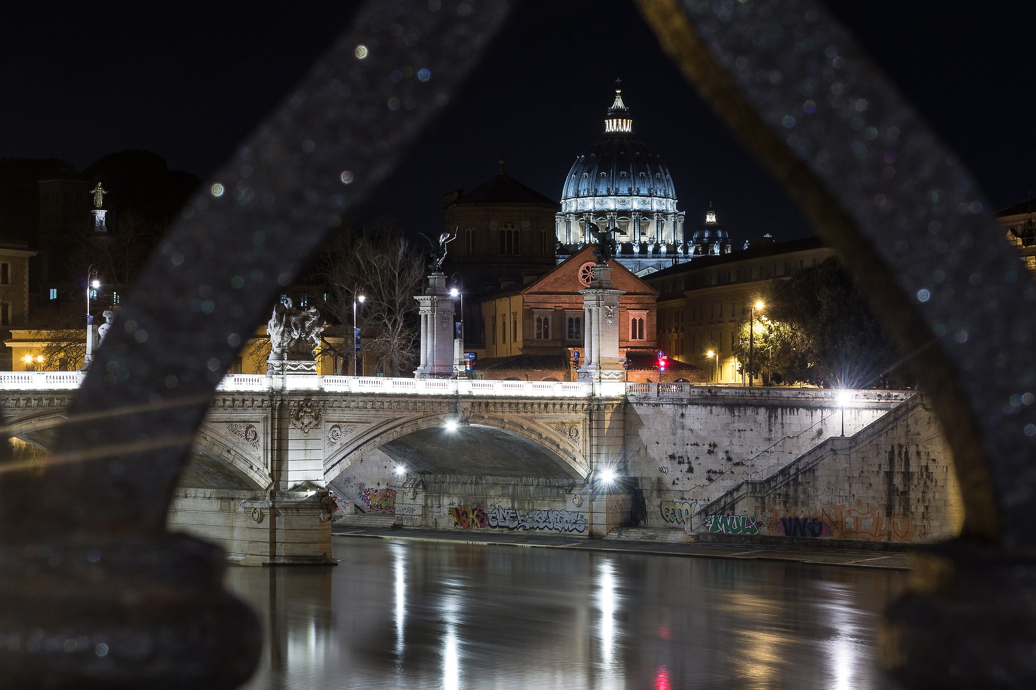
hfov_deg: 25.4
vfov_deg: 17.1
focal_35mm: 80
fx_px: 2302
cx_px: 514
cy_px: 377
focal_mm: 42
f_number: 16
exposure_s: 13
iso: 100
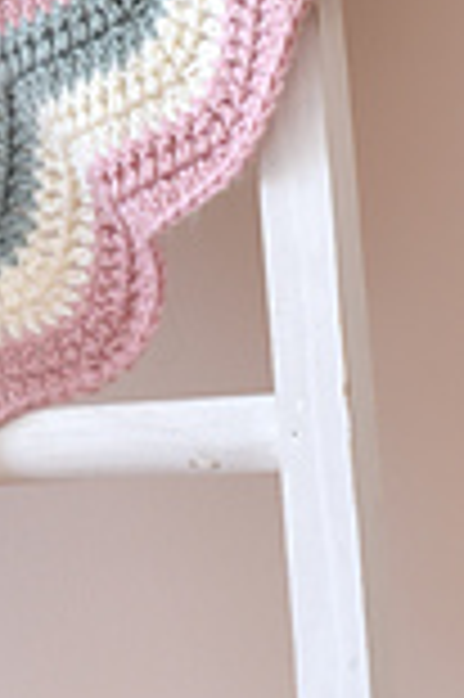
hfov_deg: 8.4
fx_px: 3119
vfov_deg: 12.6
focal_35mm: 161
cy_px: -63
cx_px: -164
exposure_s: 1/80
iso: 400
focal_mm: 50
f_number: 4.5
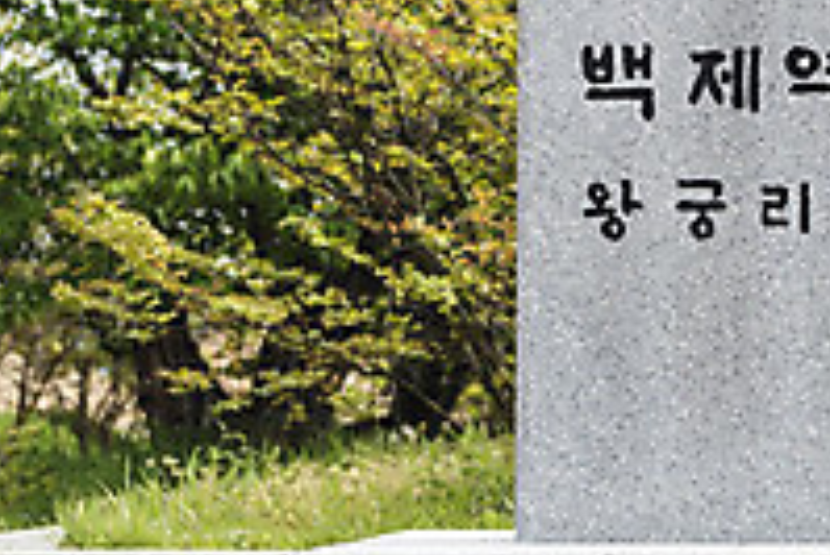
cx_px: 1162
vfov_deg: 7.6
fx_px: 4176
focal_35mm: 181
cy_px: 100
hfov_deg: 11.0
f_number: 5.6
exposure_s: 1/500
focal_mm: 60
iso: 100
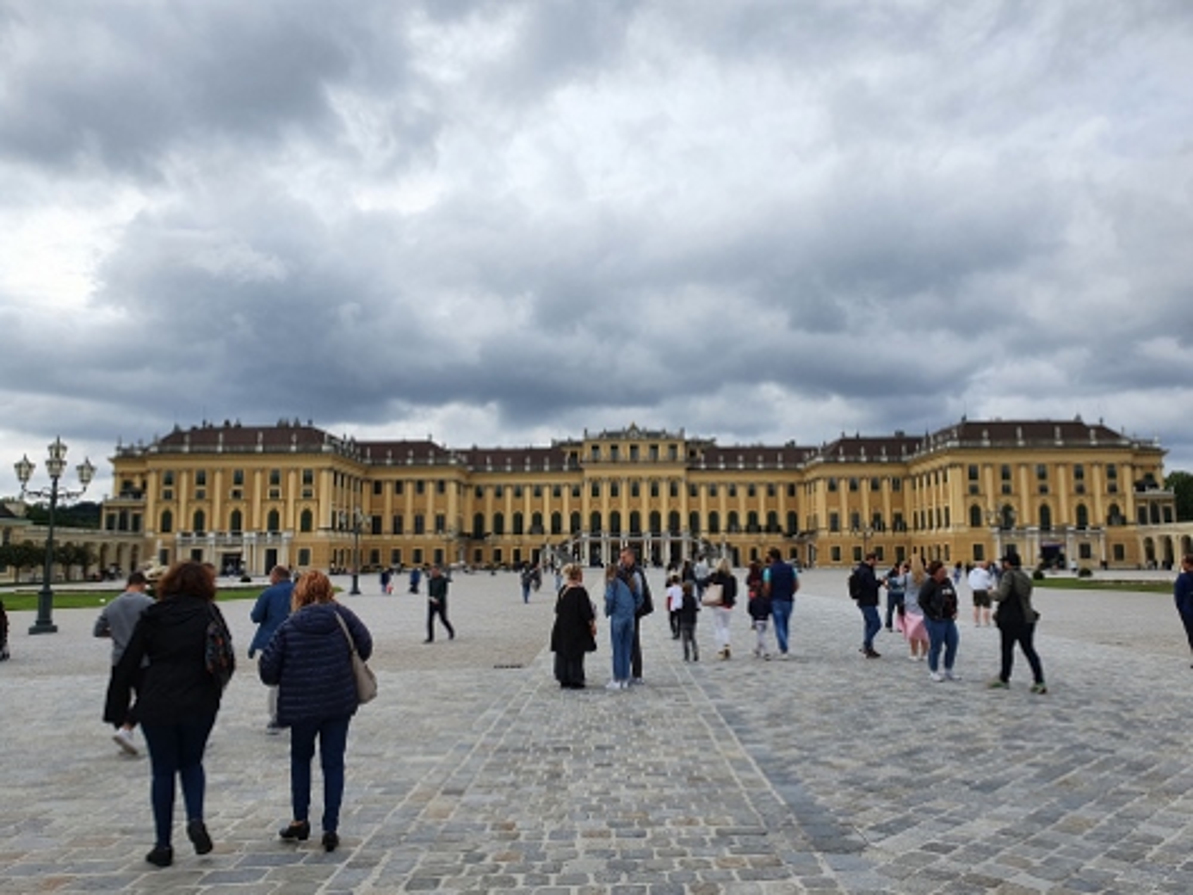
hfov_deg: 67.3
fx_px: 896
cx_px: 596
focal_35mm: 26
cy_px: 448
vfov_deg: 53.1
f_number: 2.4
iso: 50
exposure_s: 1/1916
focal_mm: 4.32
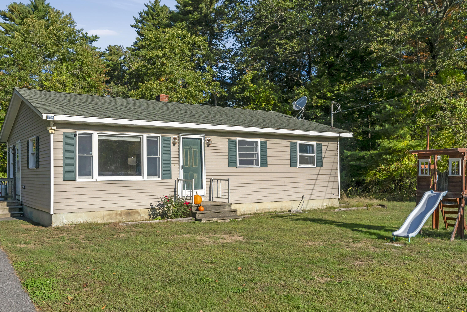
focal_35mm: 31
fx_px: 402
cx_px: 175
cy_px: 161
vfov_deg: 42.3
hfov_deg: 59.5
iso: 800
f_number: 8
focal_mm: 23
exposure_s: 1/4000
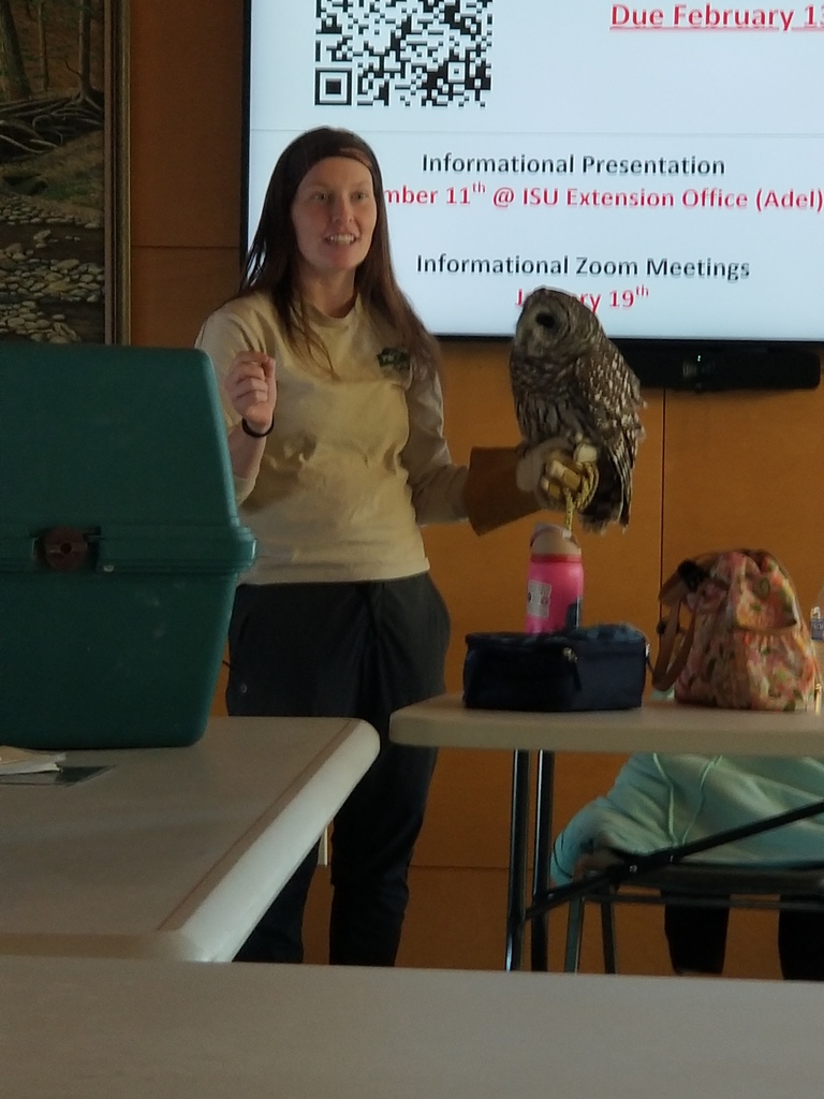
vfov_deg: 36.8
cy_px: 550
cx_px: 412
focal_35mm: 52
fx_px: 1650
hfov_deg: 28.0
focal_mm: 6
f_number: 2.4
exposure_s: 1/30
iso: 50
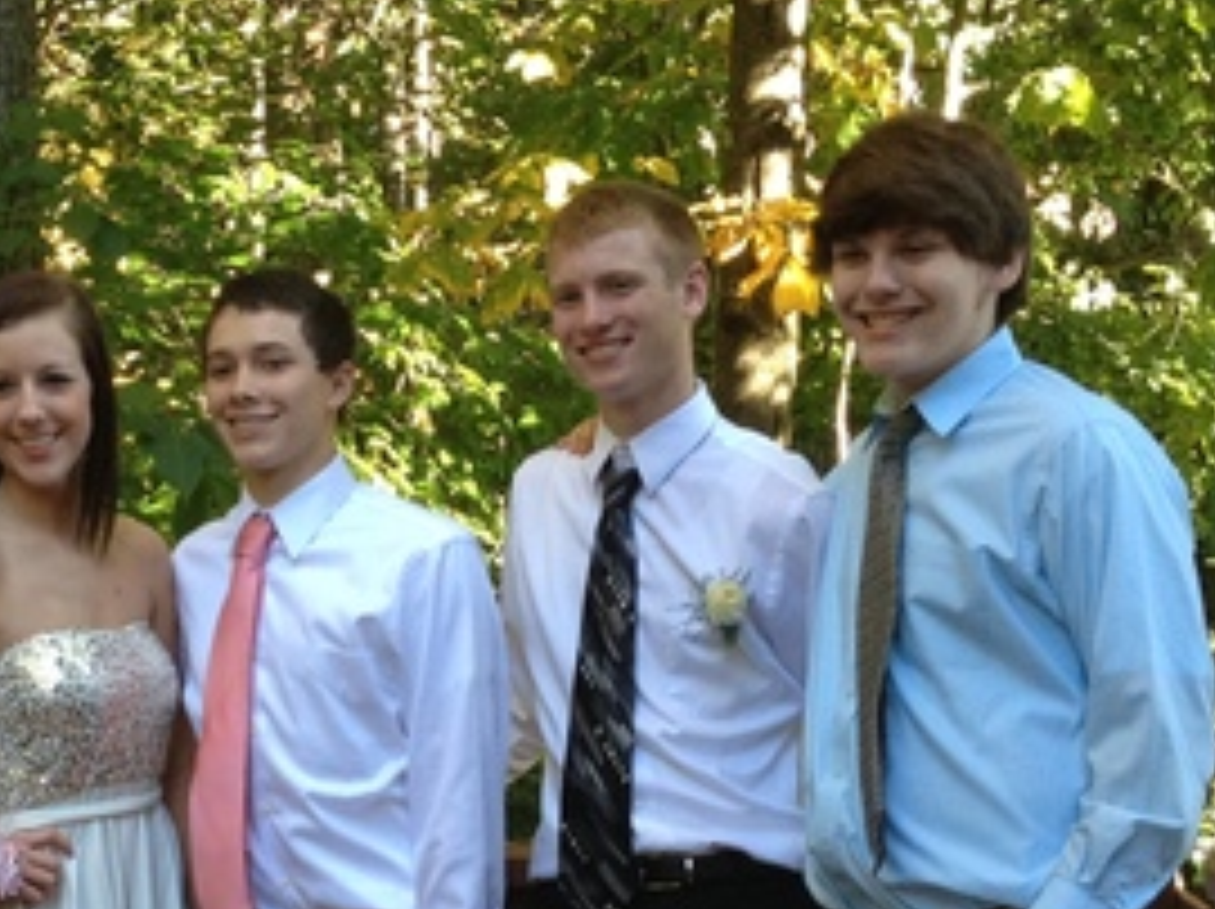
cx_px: 274
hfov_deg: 23.3
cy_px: 734
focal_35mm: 83
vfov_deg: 17.6
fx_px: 2911
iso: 100
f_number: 2.4
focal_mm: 4.28
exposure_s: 1/120
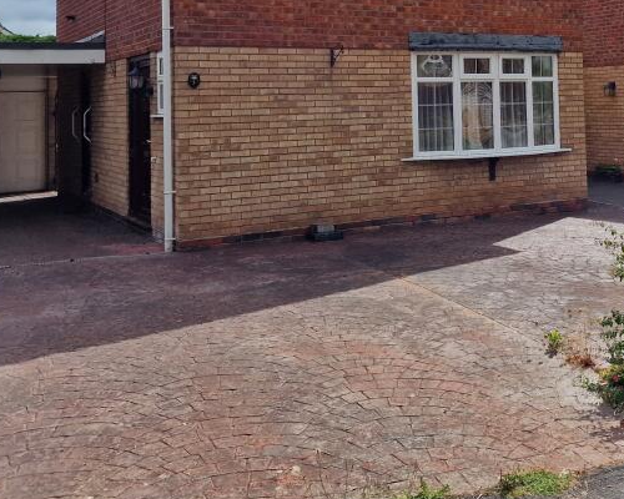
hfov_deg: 39.8
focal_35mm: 46
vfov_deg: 31.3
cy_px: 56
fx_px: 850
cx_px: 423
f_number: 1.8
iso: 50
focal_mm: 6.4
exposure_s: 1/2288
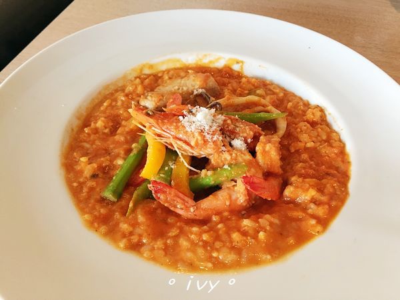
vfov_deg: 48.2
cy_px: 150
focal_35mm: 29
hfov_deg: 61.7
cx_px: 200
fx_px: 335
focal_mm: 4.15
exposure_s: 1/30
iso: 125
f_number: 2.2
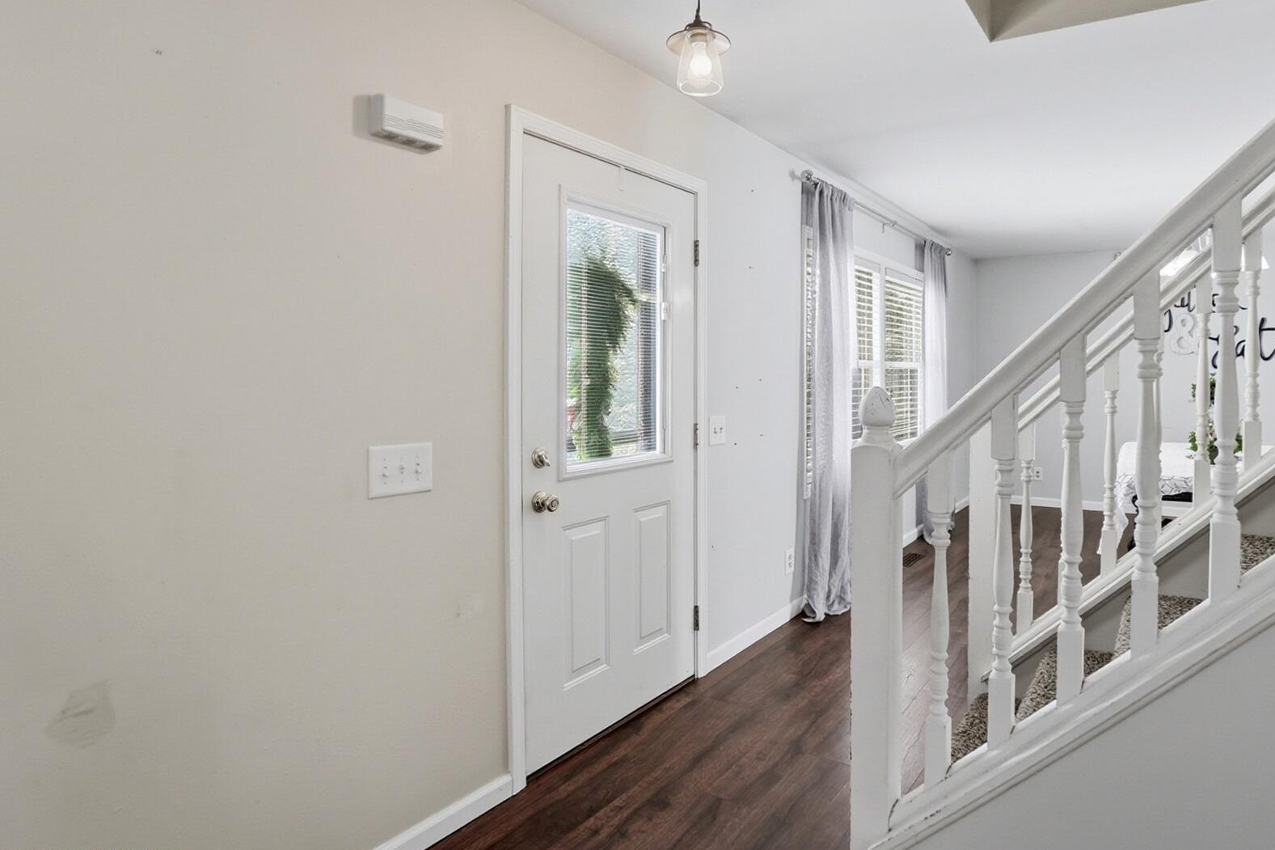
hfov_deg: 85.3
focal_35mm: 19
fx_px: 673
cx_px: 796
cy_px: 377
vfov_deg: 64.4
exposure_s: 1/640
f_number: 4
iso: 100
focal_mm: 10
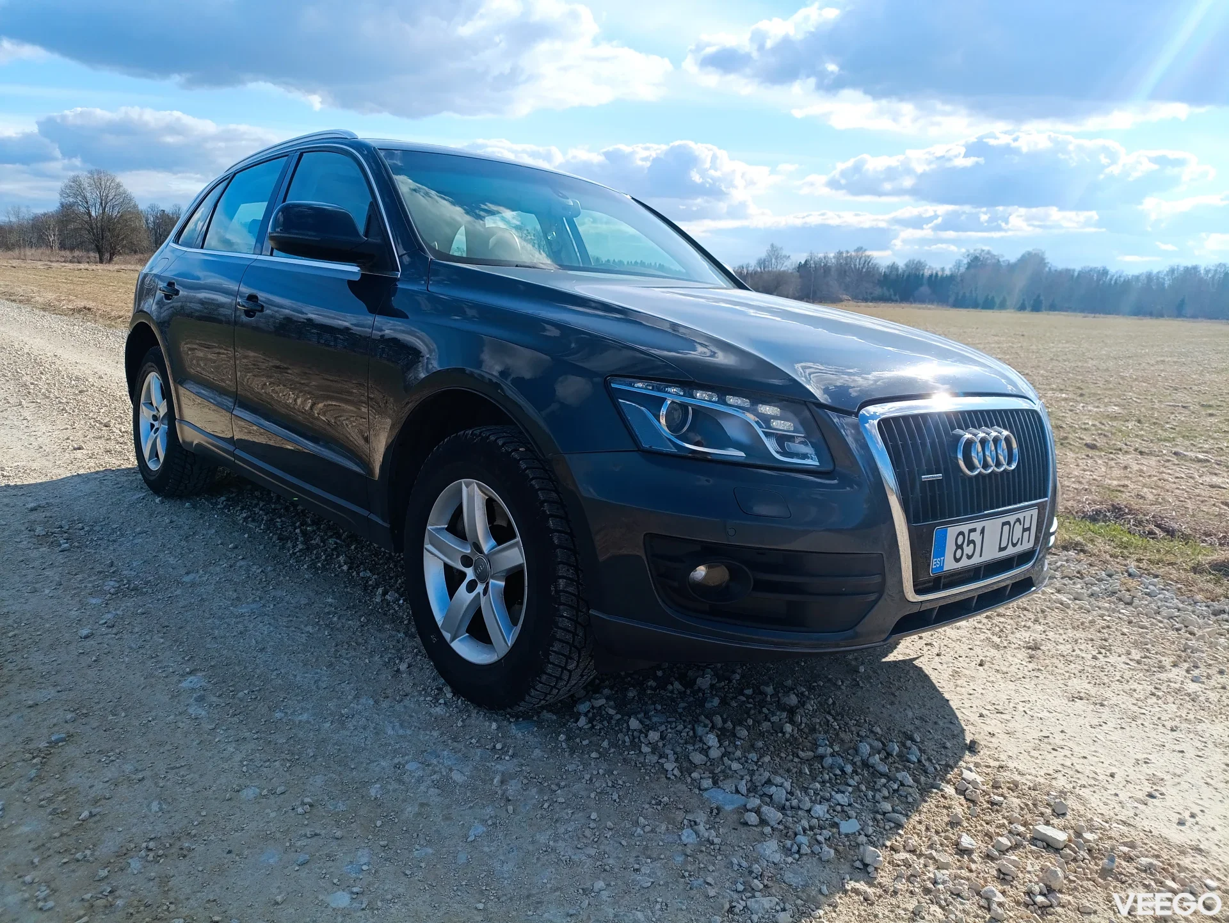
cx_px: 614
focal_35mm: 25
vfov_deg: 54.9
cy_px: 462
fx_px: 888
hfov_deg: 69.4
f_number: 1.7
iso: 50
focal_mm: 4.71
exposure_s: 1/559
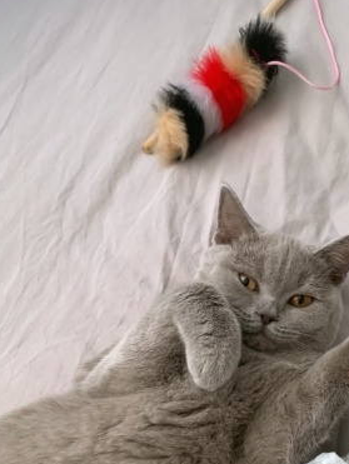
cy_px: 358
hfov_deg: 33.9
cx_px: 249
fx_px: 564
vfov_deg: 43.1
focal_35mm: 42
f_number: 1.8
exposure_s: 1/60
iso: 160
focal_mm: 4.25
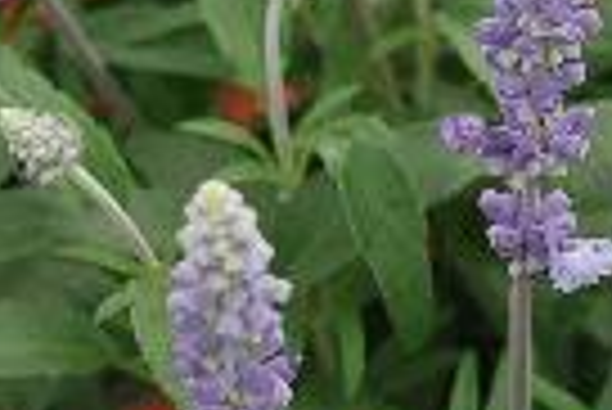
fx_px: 2400
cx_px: 675
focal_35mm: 141
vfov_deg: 9.7
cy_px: 0
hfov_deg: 14.2
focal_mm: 32
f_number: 5
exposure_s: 1/100
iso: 200
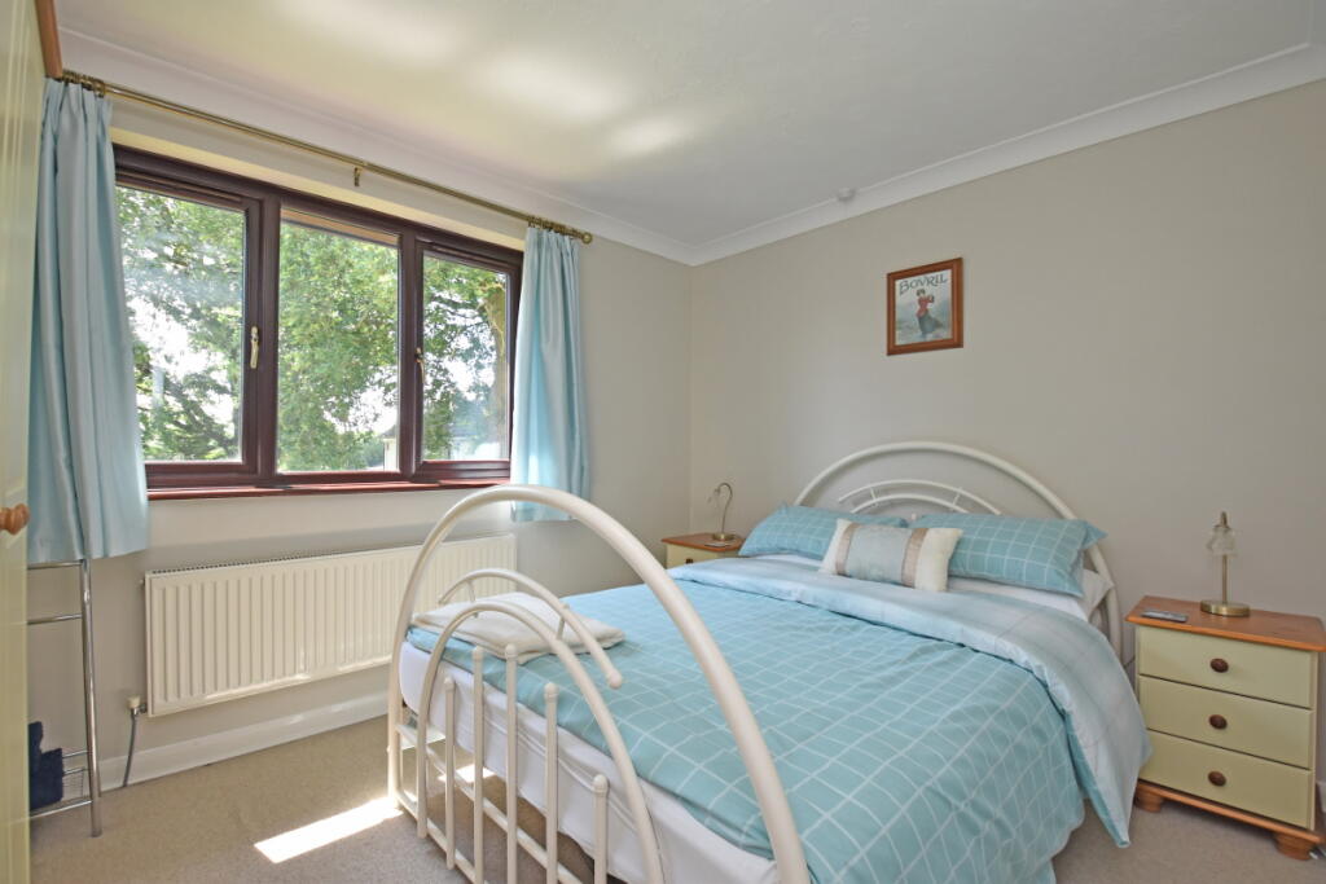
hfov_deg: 100.4
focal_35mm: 15
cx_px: 663
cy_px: 442
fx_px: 553
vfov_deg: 77.3
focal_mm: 10
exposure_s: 1/200
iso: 500
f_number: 5
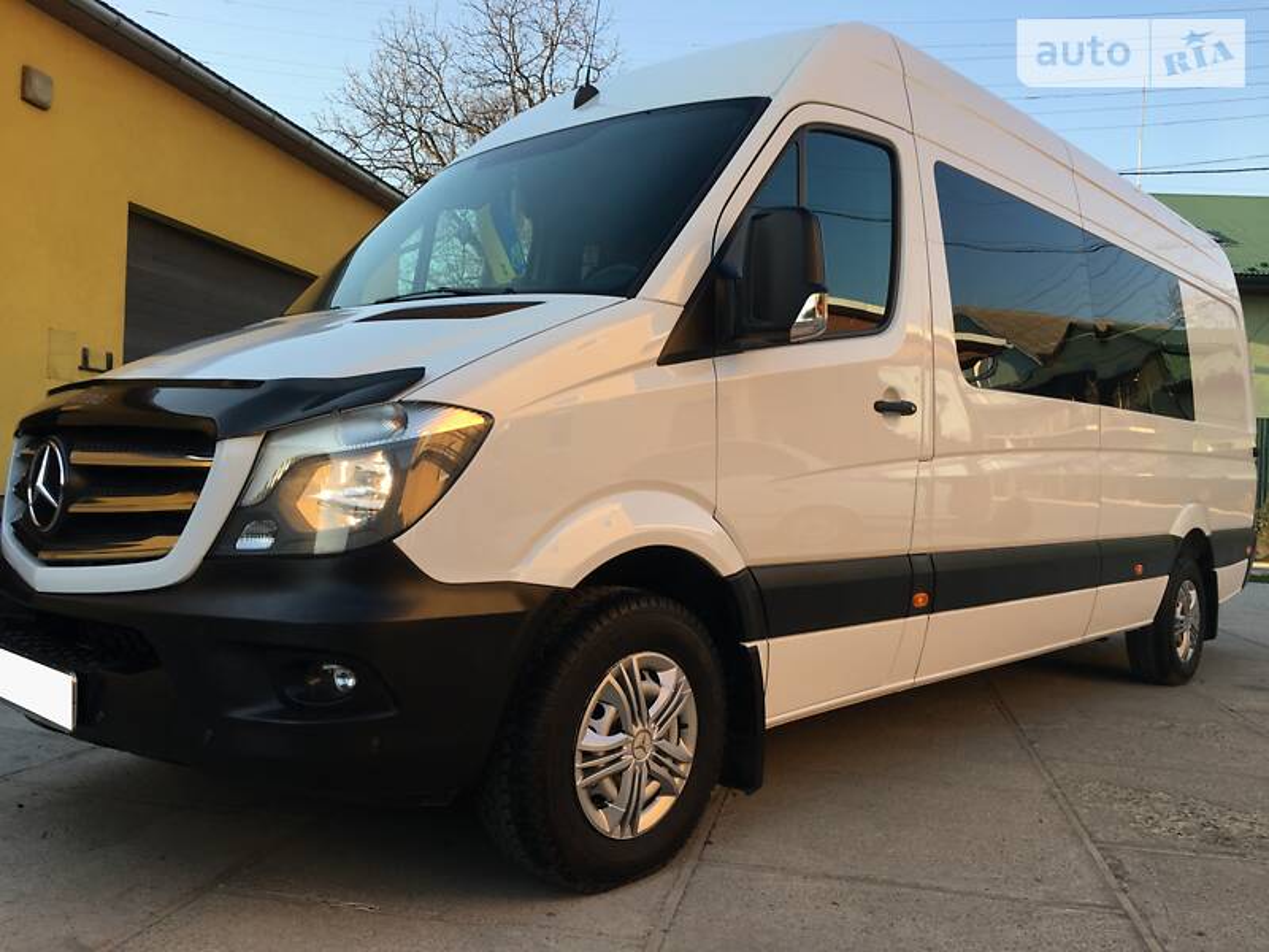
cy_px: 476
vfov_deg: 48.2
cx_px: 634
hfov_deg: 61.7
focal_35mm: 29
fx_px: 1063
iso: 25
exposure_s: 1/304
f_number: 2.2
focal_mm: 4.2
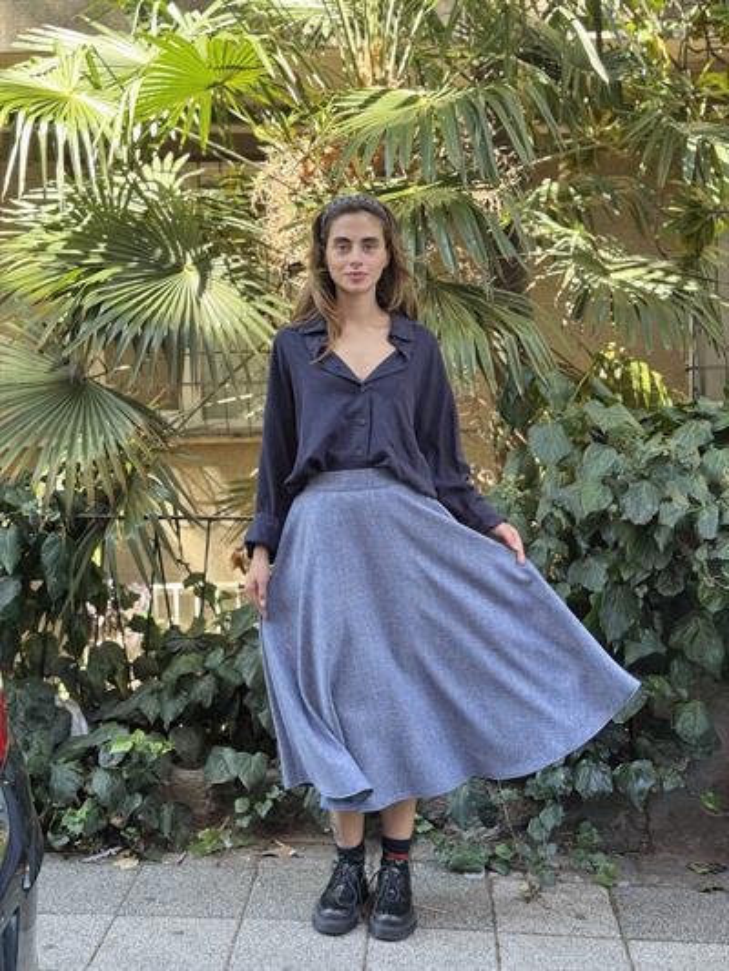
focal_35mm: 48
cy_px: 486
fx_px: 1347
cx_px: 364
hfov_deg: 30.3
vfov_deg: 39.6
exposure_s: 1/125
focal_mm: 6.76
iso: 50
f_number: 1.78
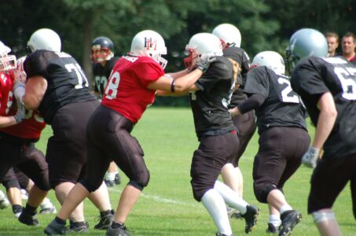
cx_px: 178
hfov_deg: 4.6
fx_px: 4441
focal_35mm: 450
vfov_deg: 3.0
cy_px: 118
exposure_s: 1/500
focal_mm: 300
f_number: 5.6
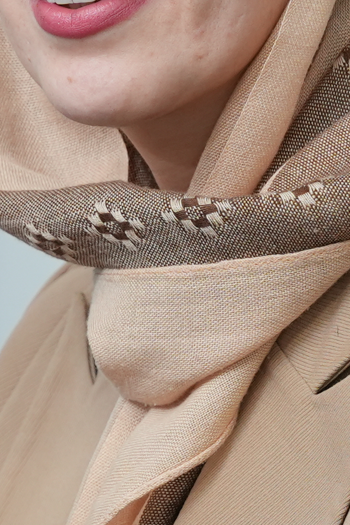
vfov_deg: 7.3
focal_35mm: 282
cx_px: -31
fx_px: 4107
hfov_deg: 4.9
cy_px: 384
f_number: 5
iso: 640
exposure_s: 1/100
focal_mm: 42.1
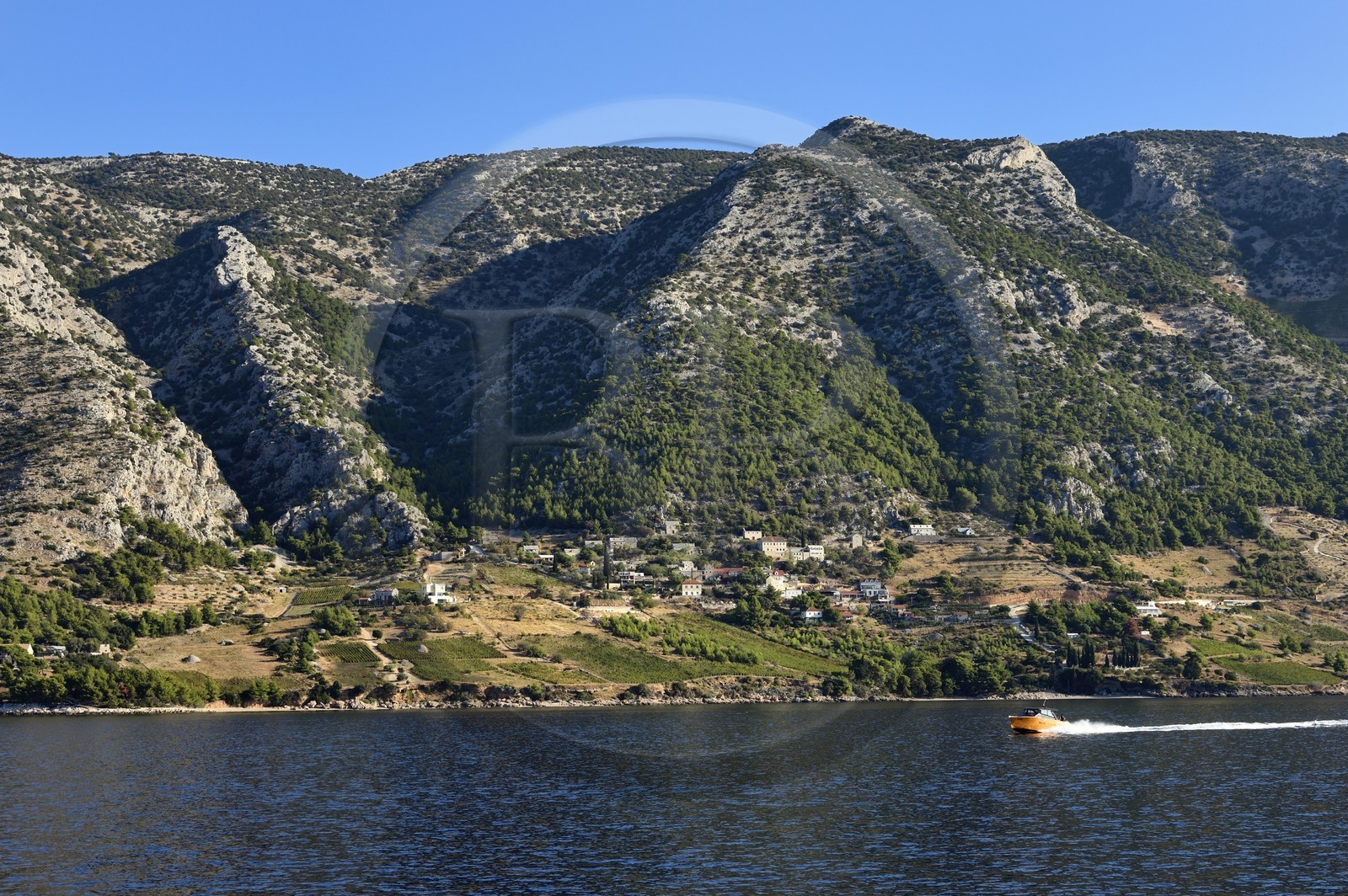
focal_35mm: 72
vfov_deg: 18.9
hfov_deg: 28.1
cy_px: 448
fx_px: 2694
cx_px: 674
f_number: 8
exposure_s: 1/800
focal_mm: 72
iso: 400
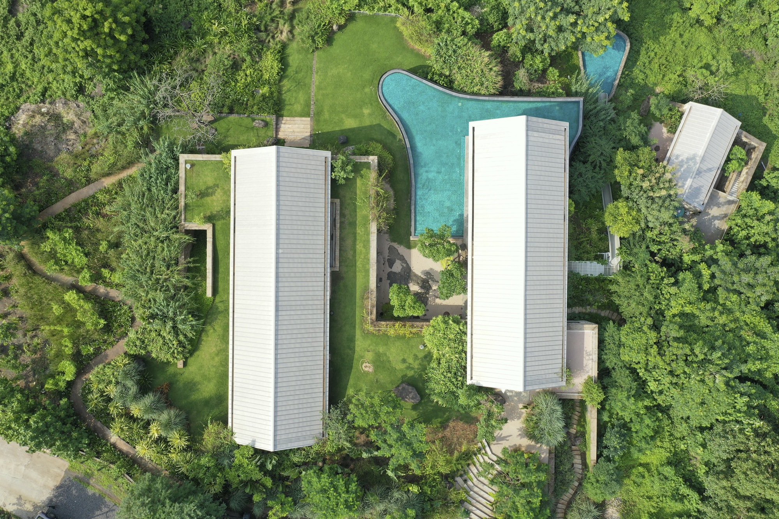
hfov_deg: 65.5
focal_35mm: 28
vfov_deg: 46.4
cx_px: 390
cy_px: 260
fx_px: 606
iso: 100
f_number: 5
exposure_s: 1/240
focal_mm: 10.26
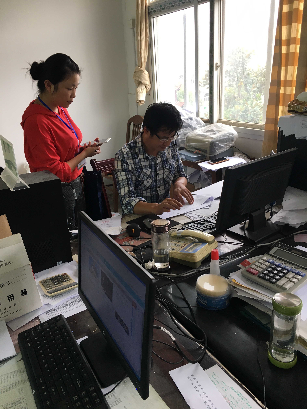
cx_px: 154
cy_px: 204
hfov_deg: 48.2
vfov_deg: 61.7
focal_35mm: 29
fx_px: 343
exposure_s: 1/33
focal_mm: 4.15
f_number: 2.2
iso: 32
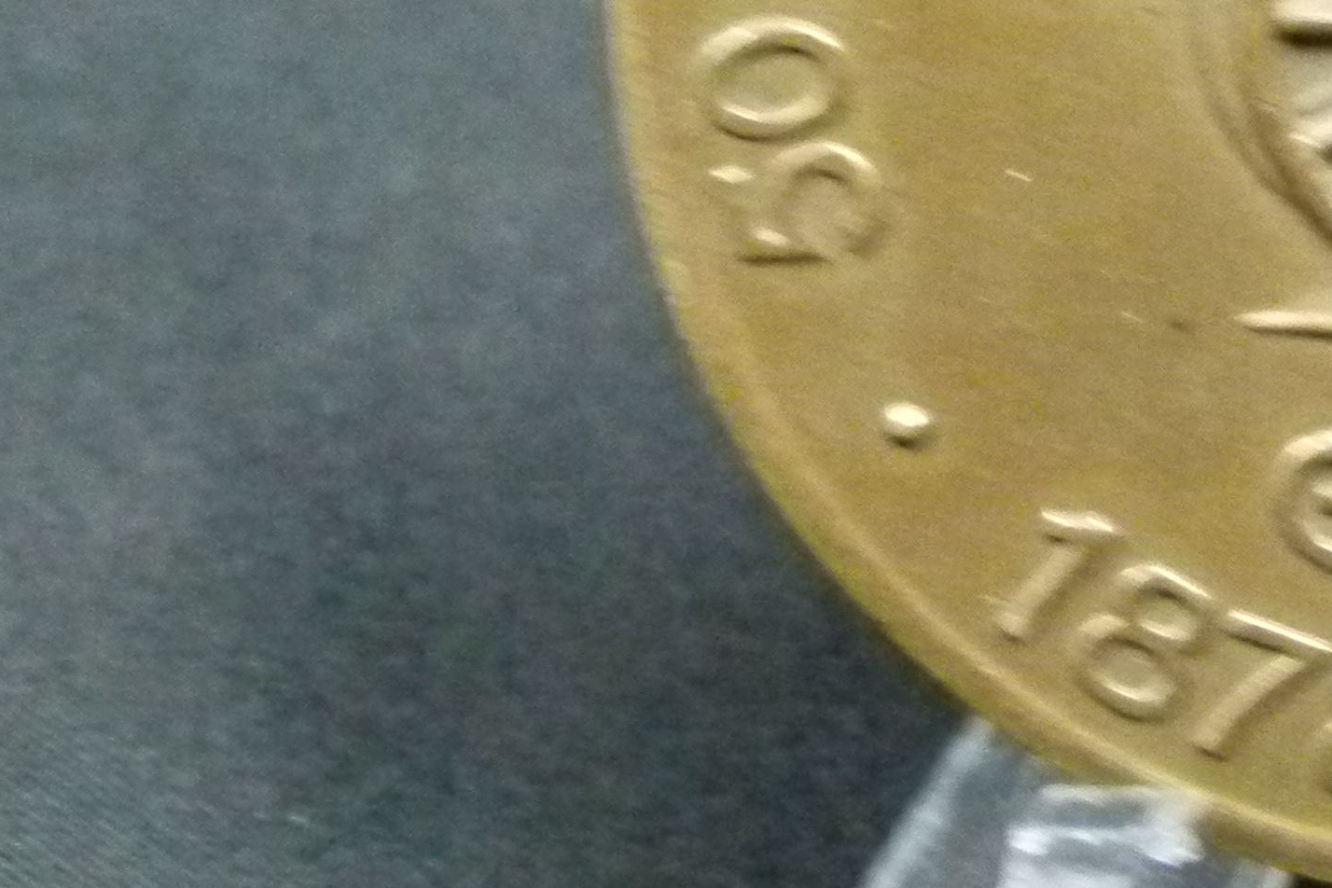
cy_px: 49
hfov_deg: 15.4
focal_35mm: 129
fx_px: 4773
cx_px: 1519
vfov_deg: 10.6
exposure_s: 1/30
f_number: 3.2
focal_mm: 7.4
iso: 800
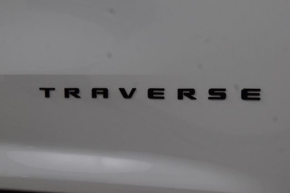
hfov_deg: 24.6
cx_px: 145
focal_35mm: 82
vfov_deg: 16.6
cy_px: 96
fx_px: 665
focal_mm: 55
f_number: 8
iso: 1250
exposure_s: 1/60
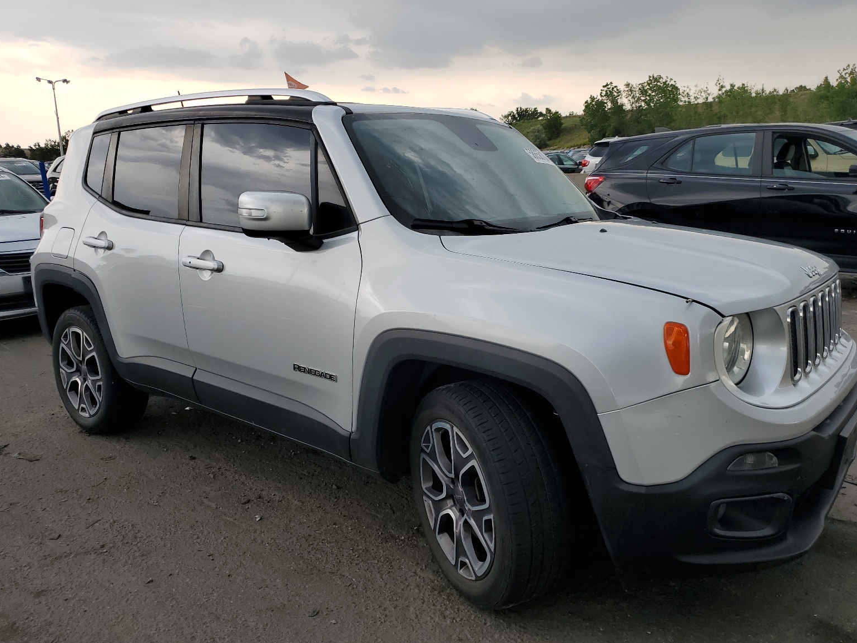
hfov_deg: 65.3
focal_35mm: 27
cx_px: 442
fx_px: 669
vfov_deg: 51.4
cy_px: 325
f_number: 1.5
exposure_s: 1/500
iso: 50
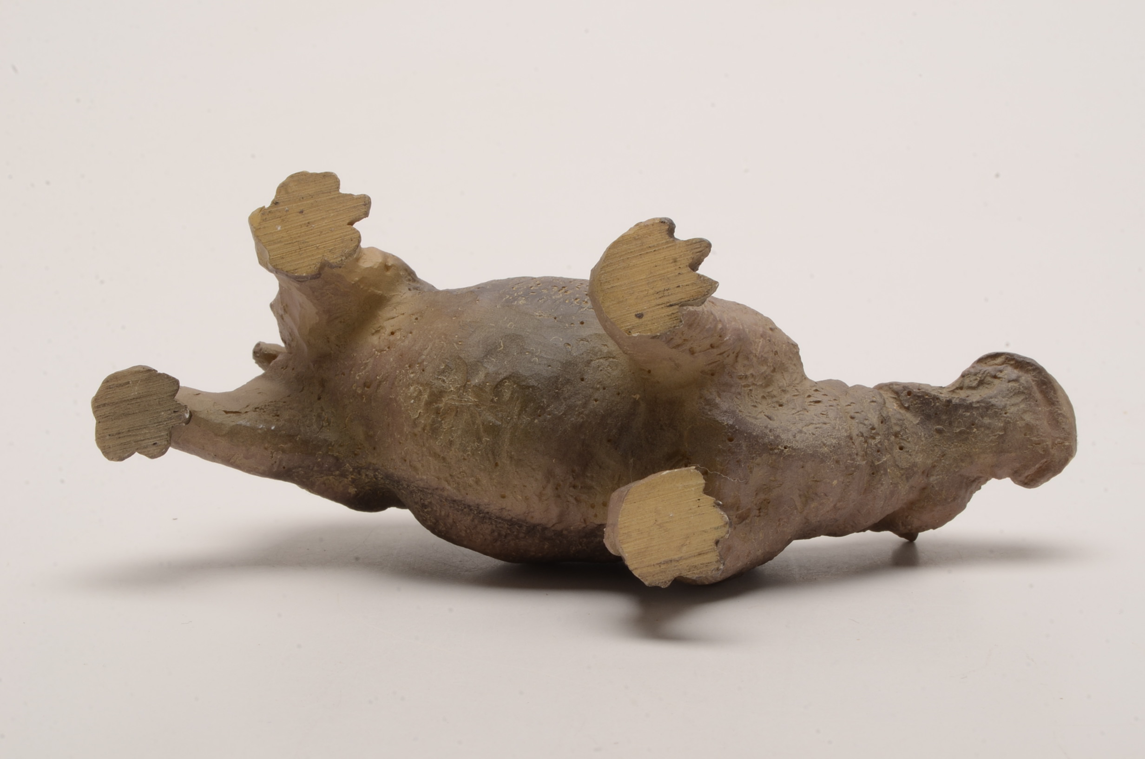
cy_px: 380
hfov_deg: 28.1
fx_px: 2285
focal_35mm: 72
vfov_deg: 18.8
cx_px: 572
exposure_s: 1/160
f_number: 32
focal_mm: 48
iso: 100
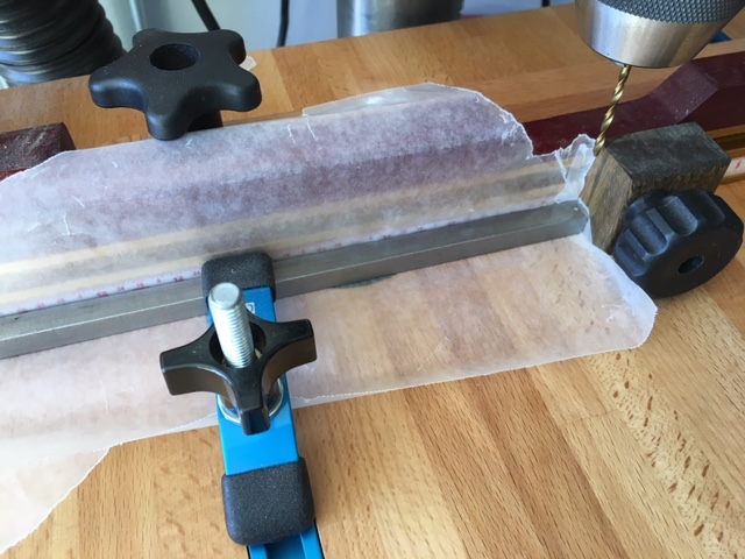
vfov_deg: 48.2
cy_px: 280
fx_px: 624
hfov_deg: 61.7
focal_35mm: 29
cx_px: 372
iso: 32
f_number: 2.2
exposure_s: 1/30
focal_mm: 4.15
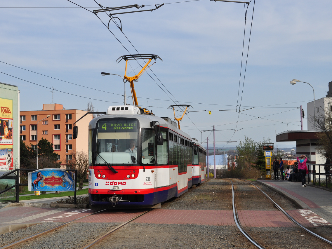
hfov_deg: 34.3
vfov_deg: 26.1
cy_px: 124
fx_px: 537
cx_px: 143
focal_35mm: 56
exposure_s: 1/400
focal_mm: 34
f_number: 10
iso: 250
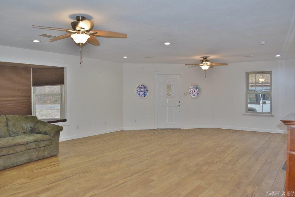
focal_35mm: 27
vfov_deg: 47.9
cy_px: 98
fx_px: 221
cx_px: 148
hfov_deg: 67.4
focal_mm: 18
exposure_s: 1/100
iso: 800
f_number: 5
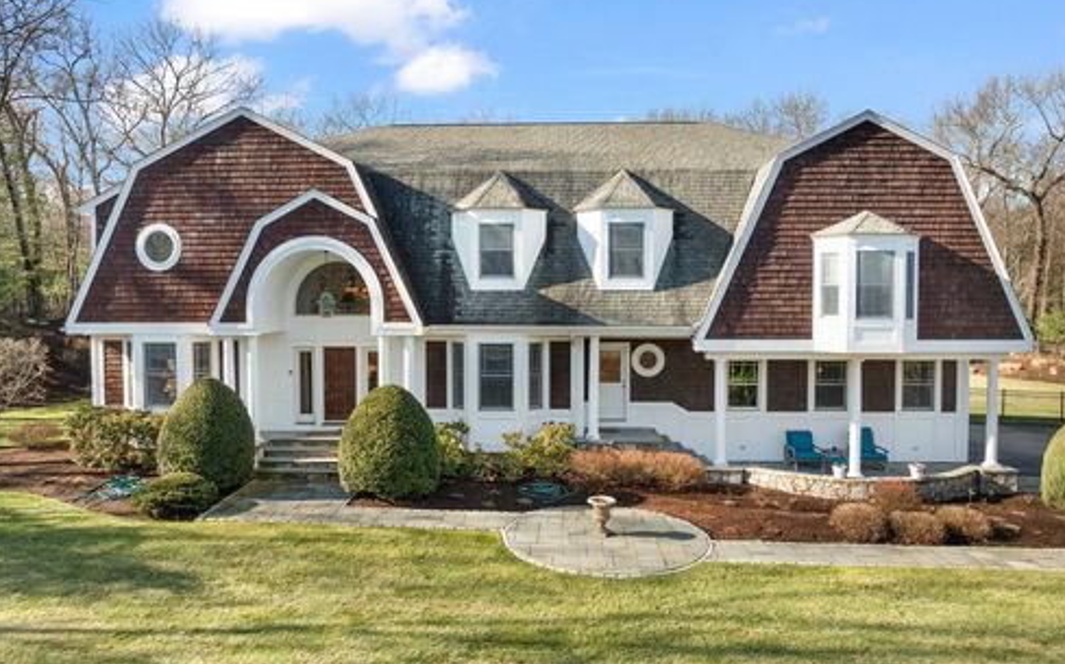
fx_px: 754
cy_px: 342
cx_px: 538
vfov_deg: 47.5
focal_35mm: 26
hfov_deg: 70.4
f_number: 2.8
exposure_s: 1/500
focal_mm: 12.29
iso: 100
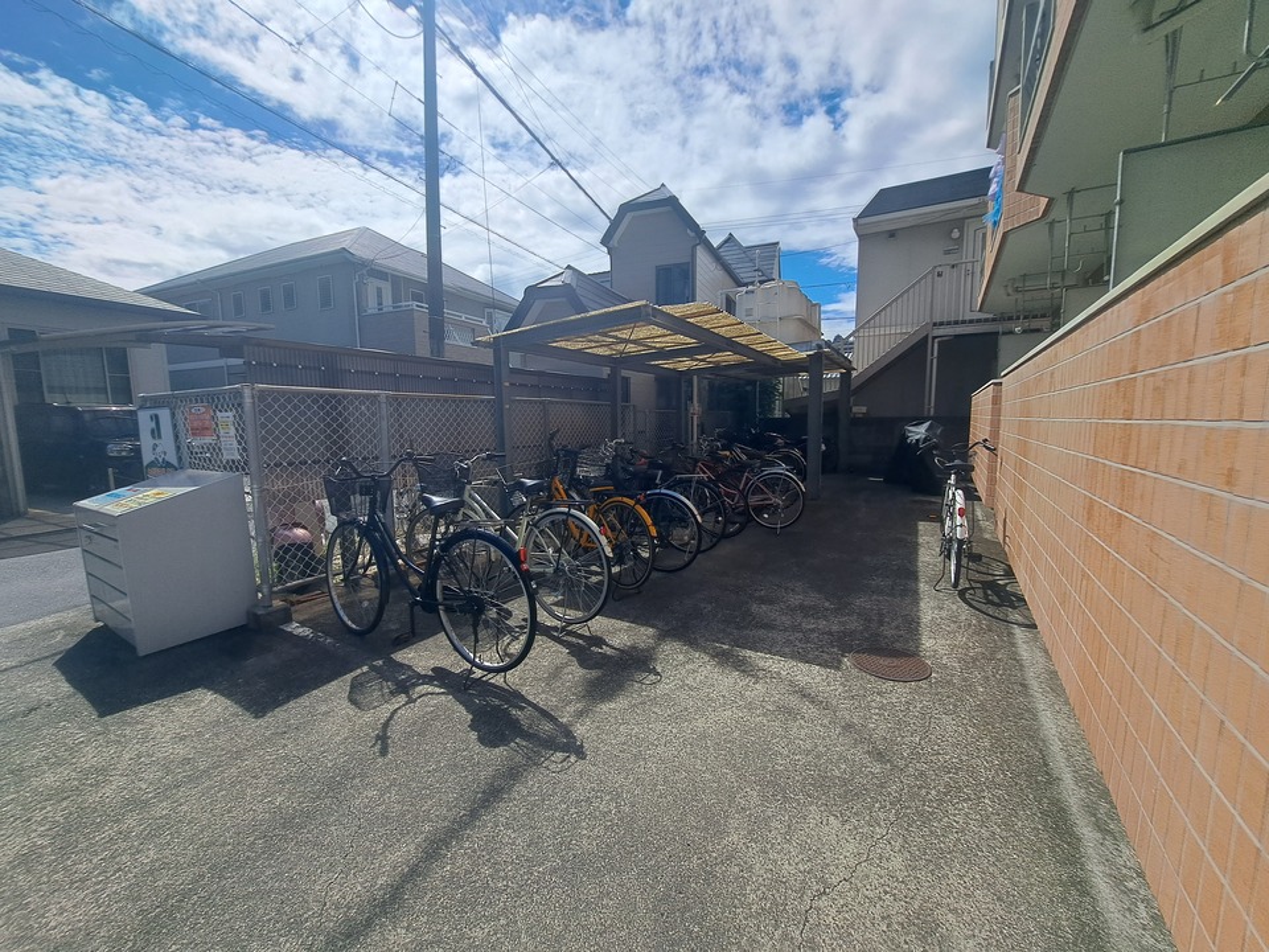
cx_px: 634
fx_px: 477
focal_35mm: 13
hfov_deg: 106.2
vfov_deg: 89.9
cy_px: 476
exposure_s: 1/3247
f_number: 2.2
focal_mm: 1.74
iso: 50
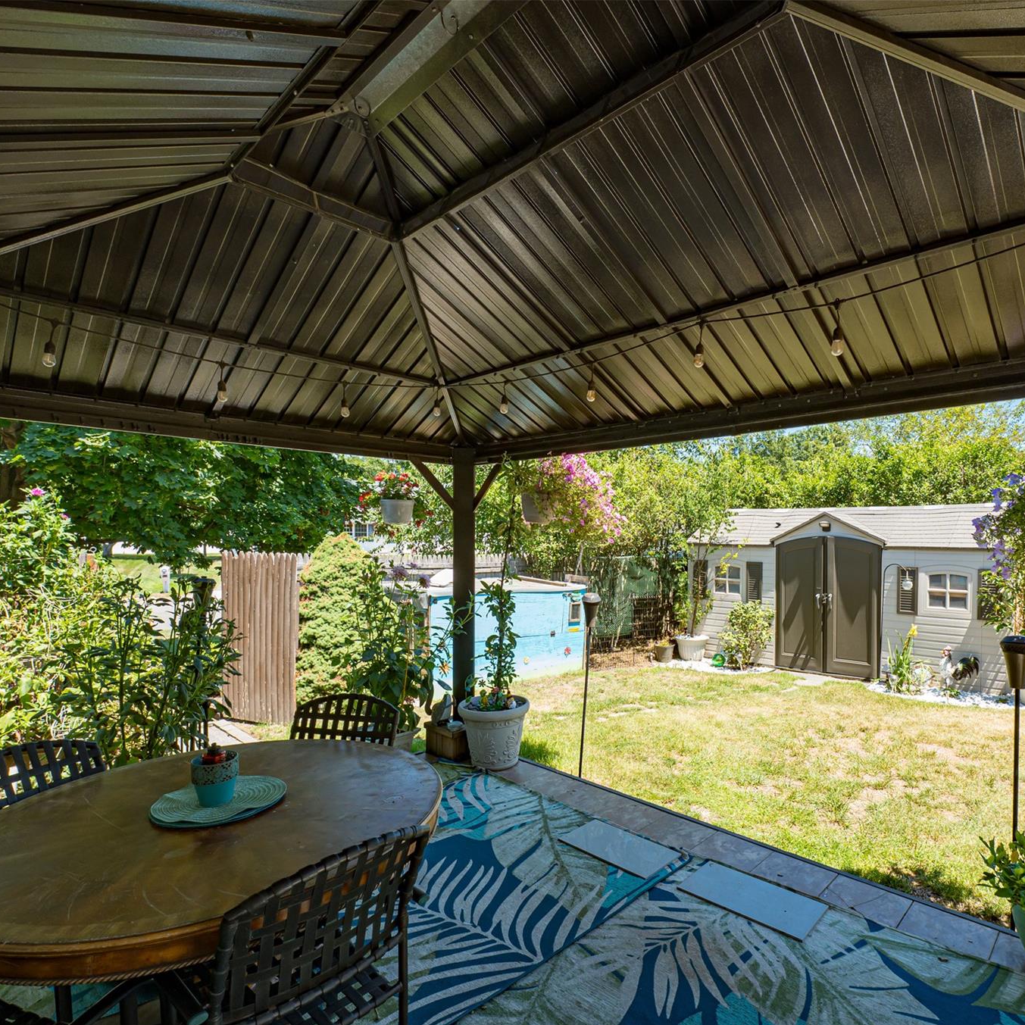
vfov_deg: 80.7
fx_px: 603
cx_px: 563
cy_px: 515
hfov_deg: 80.5
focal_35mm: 18
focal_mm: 14
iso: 400
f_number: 8
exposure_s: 1/250
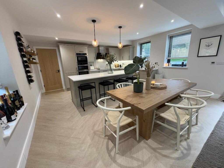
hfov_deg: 102.1
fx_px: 91
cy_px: 84
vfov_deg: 85.7
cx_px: 112
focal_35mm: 14
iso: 160
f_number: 2.2
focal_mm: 2.22
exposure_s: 1/50
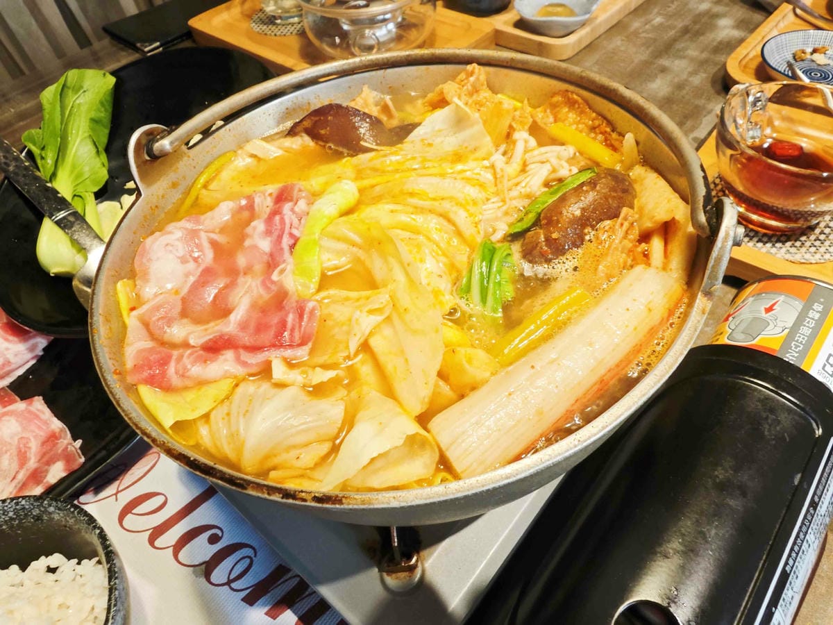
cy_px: 312
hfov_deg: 73.9
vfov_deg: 58.9
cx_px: 416
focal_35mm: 23
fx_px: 553
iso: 125
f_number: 1.8
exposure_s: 1/60
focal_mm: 2.03
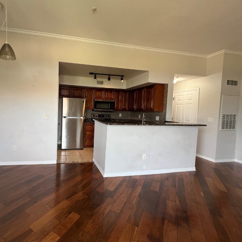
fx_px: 127
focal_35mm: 16
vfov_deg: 87.4
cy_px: 118
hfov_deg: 84.8
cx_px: 84
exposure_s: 1/99
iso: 100
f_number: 1.8
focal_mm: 1.57
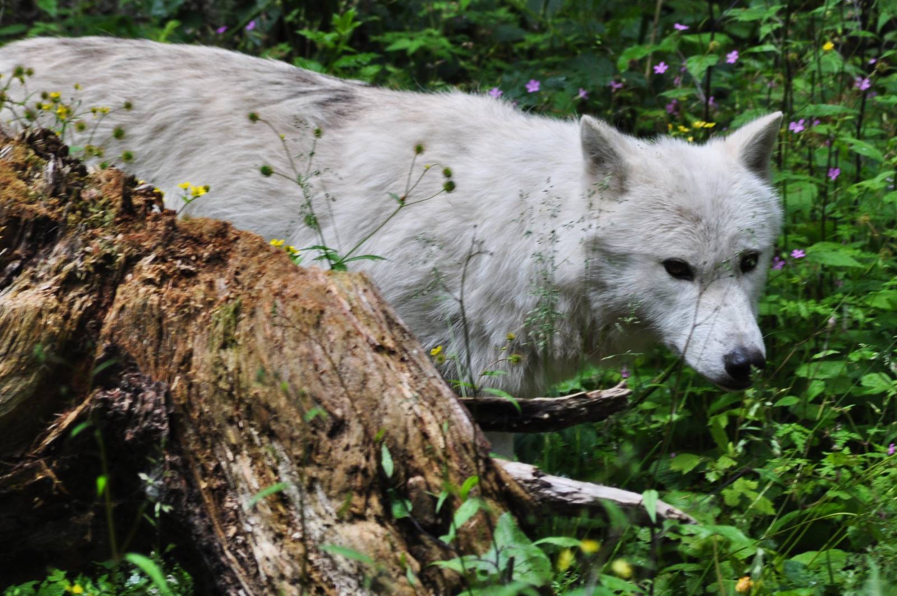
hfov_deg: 4.6
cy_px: 298
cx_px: 448
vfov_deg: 3.0
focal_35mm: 450
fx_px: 11200
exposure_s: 1/250
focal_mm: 300
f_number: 10
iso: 400
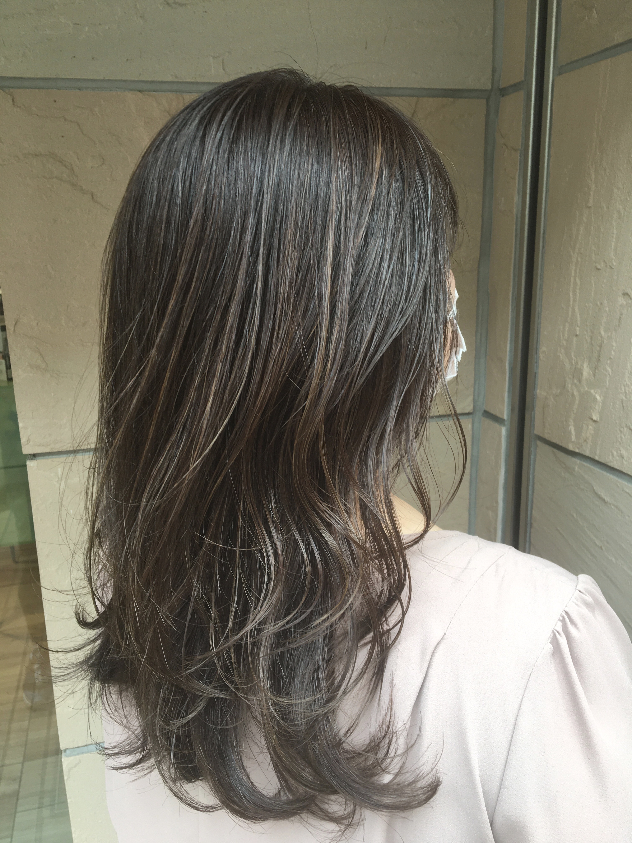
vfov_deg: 61.7
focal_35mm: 29
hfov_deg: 48.2
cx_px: 316
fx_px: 706
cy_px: 422
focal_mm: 4.15
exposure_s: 1/60
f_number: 2.2
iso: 25
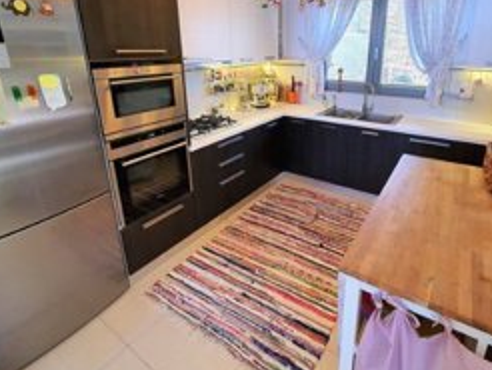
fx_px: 270
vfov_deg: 67.5
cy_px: 134
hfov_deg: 83.8
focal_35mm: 19
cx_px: 290
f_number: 2.2
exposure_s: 1/50
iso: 125
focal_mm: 1.8
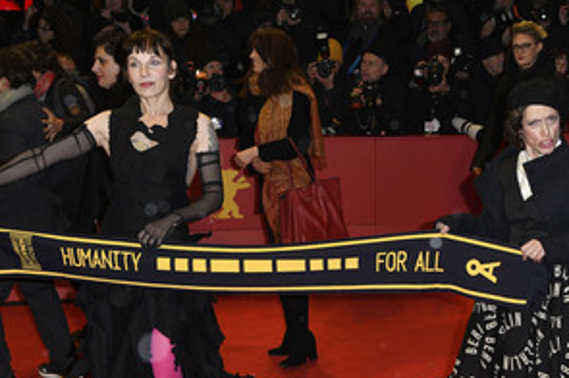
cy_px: 272
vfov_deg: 27.2
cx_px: 325
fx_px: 774
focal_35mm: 49
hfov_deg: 40.3
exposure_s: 1/800
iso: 800
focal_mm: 32
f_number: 4.5
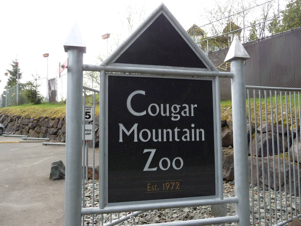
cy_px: 113
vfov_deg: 46.8
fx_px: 261
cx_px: 150
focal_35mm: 30
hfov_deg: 60.0
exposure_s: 1/500
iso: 320
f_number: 3.4
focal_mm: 5
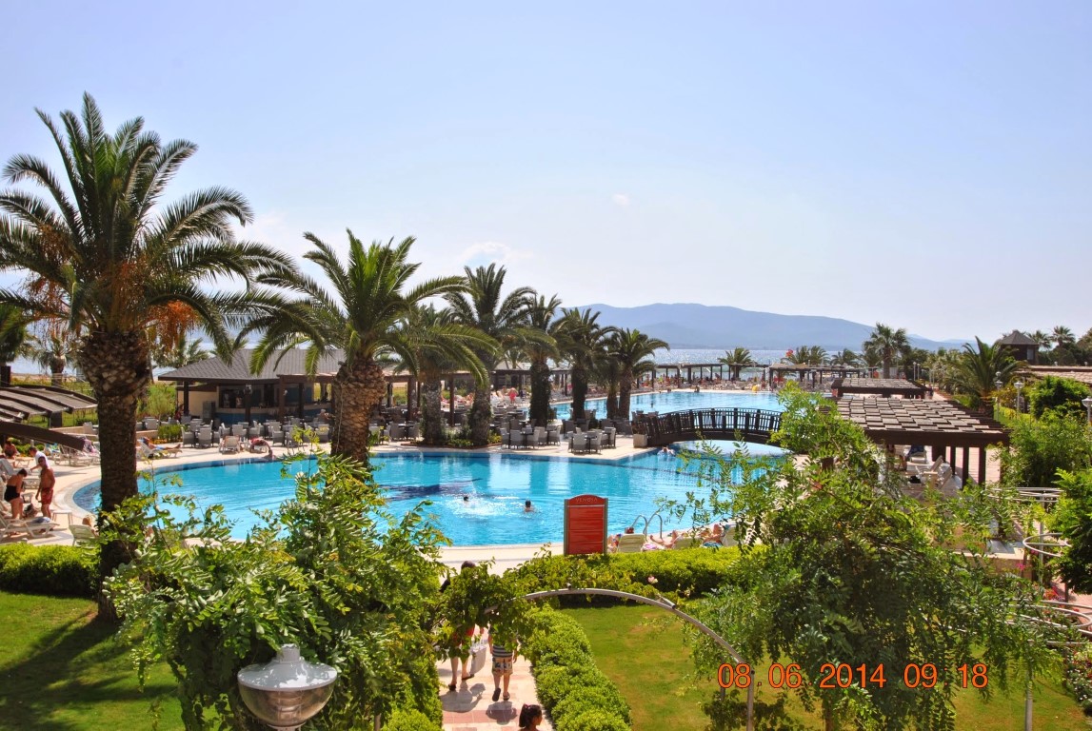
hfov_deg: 53.1
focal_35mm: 36
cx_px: 546
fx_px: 1093
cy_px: 366
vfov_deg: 37.0
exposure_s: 1/250
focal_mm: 24
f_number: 8
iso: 100
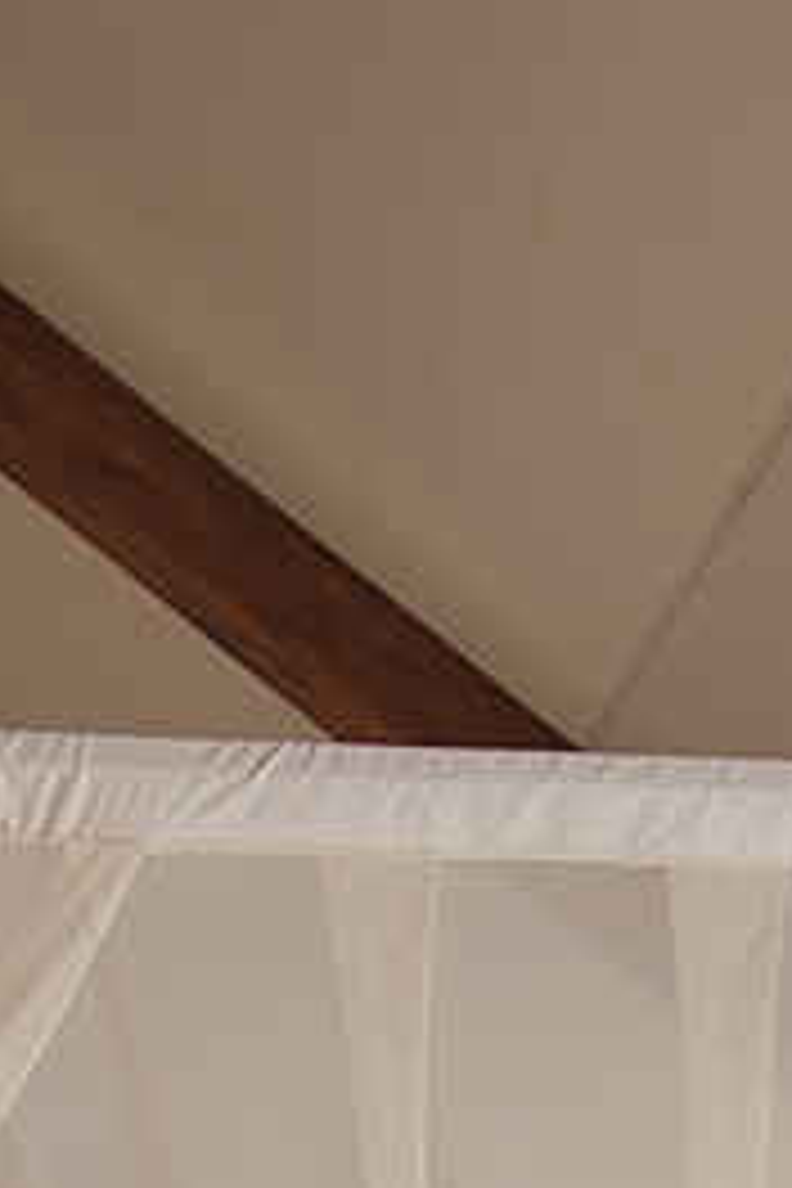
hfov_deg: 10.3
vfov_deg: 13.5
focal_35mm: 131
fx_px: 4323
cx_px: -117
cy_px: 2326
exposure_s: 1/4
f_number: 4.8
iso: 200
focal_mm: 18
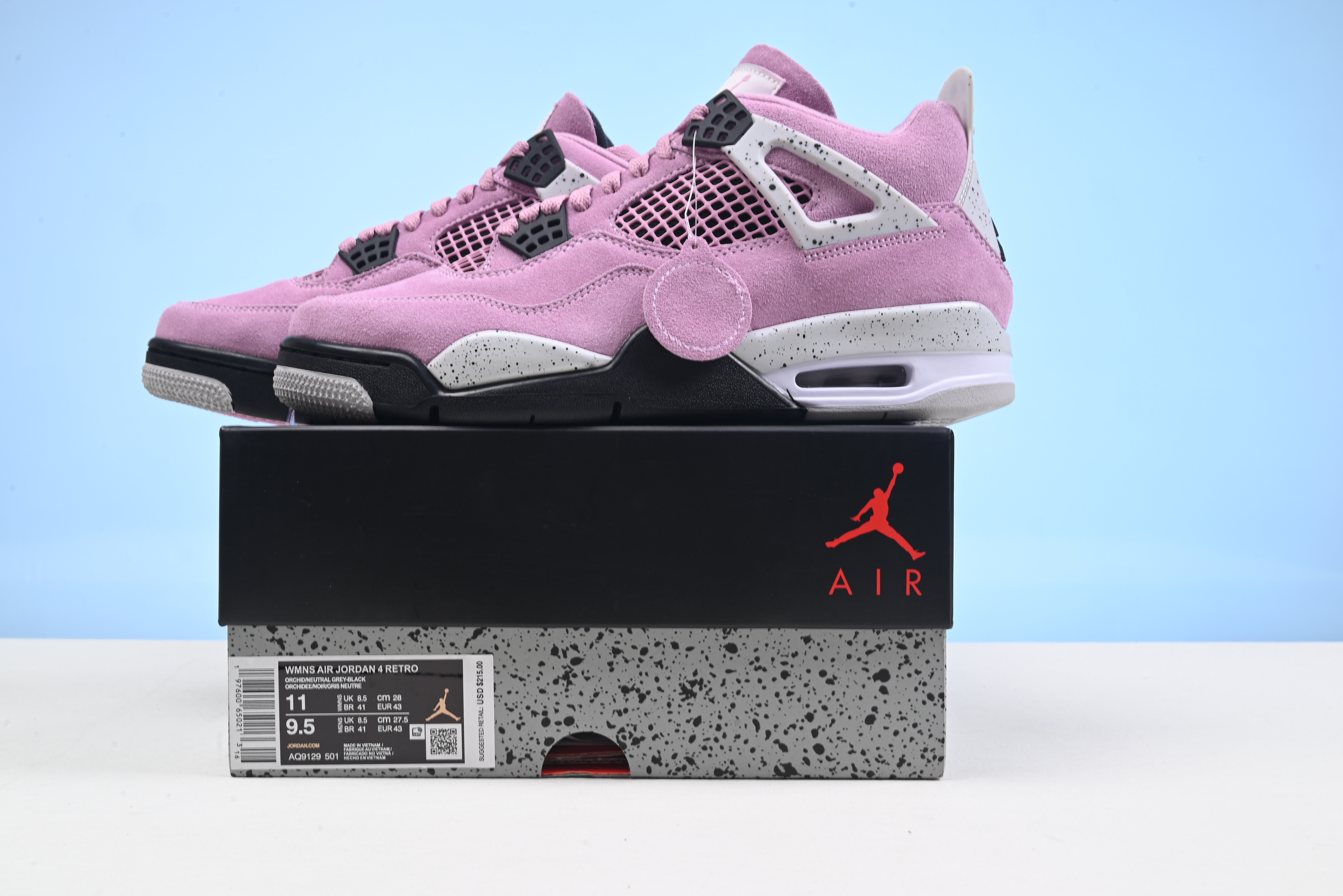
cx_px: 672
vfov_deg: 33.4
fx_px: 1493
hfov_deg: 48.4
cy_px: 448
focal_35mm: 40
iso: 100
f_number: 16
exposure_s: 1/2
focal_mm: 40
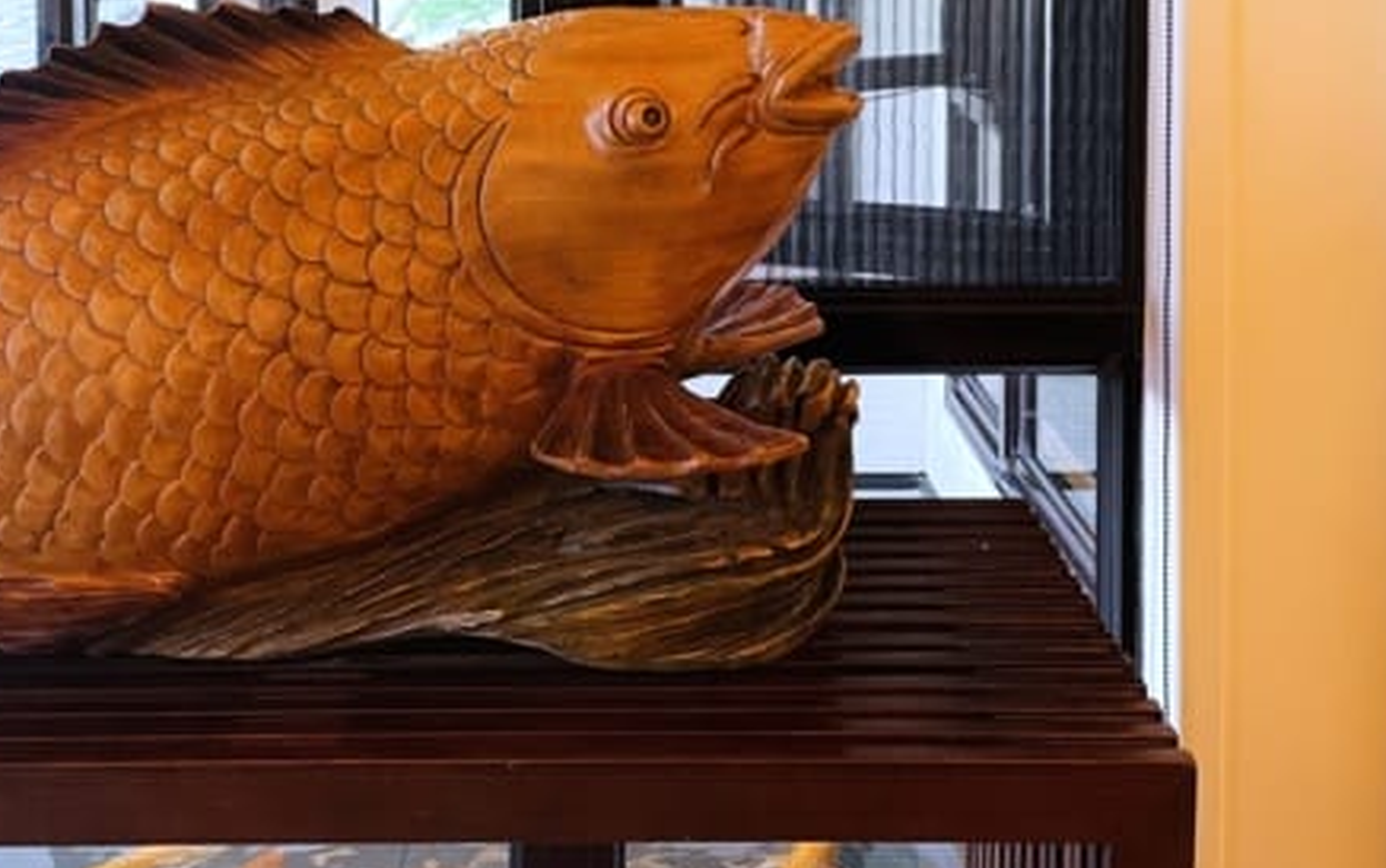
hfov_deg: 43.4
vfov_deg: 26.7
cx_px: 652
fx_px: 1738
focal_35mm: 46
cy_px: 25
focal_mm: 4.2
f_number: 1.6
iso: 80
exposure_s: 1/60
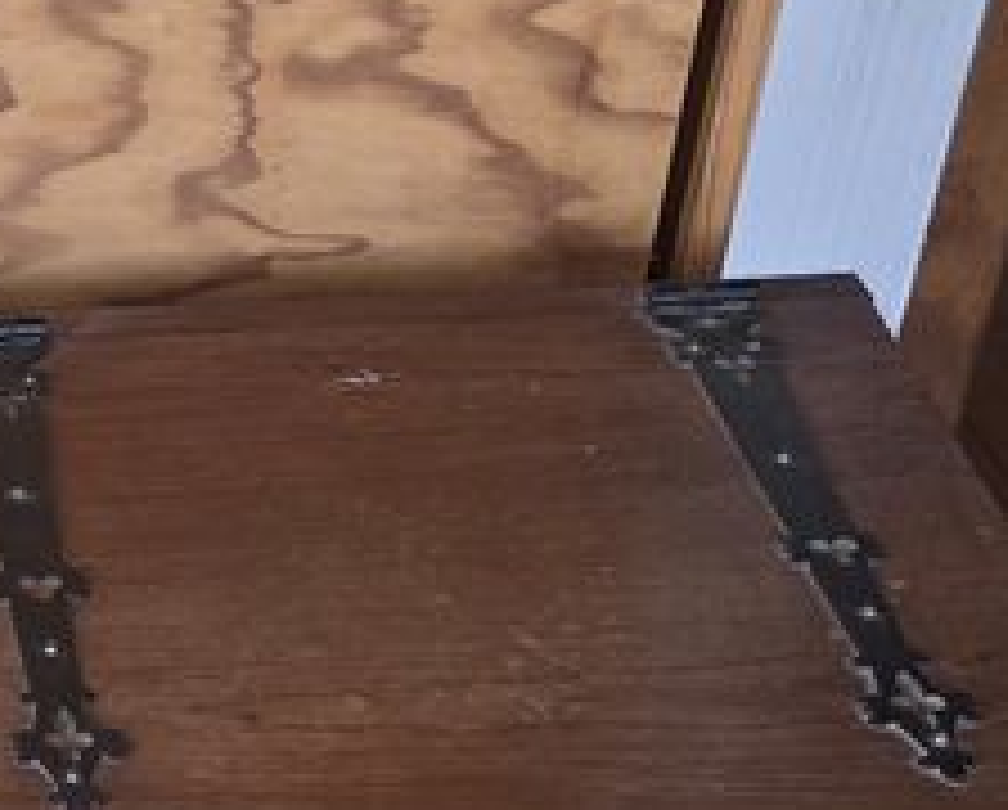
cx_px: -302
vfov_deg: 14.1
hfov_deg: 17.9
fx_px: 2988
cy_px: 1336
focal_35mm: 100
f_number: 1.7
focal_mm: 6.3
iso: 50
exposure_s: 1/50
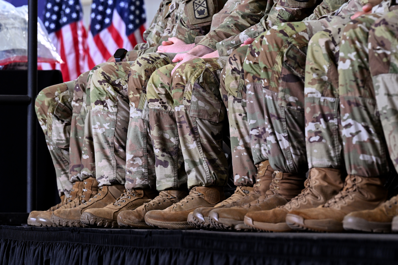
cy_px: 132
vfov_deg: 7.6
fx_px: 1990
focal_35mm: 180
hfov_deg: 11.4
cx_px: 199
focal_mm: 180
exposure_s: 1/100
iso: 3200
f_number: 9
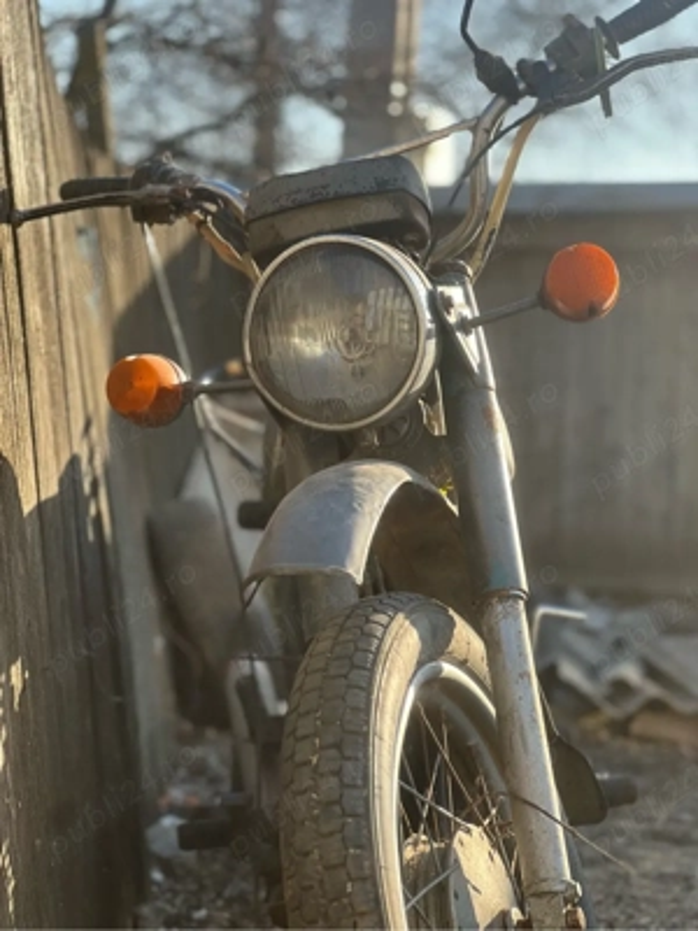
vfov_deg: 25.3
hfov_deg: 19.1
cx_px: 349
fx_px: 2070
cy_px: 466
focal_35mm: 77
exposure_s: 1/179
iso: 32
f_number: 2.8
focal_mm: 9
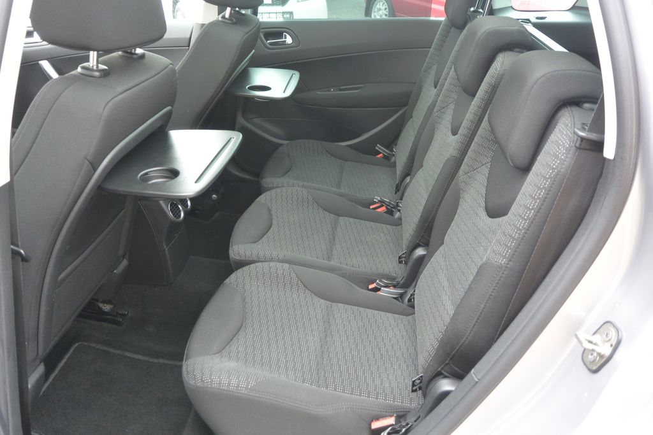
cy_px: 218
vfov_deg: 45.0
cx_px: 326
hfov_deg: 63.7
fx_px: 526
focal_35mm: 29
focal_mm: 11
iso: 400
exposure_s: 1/80
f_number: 3.5
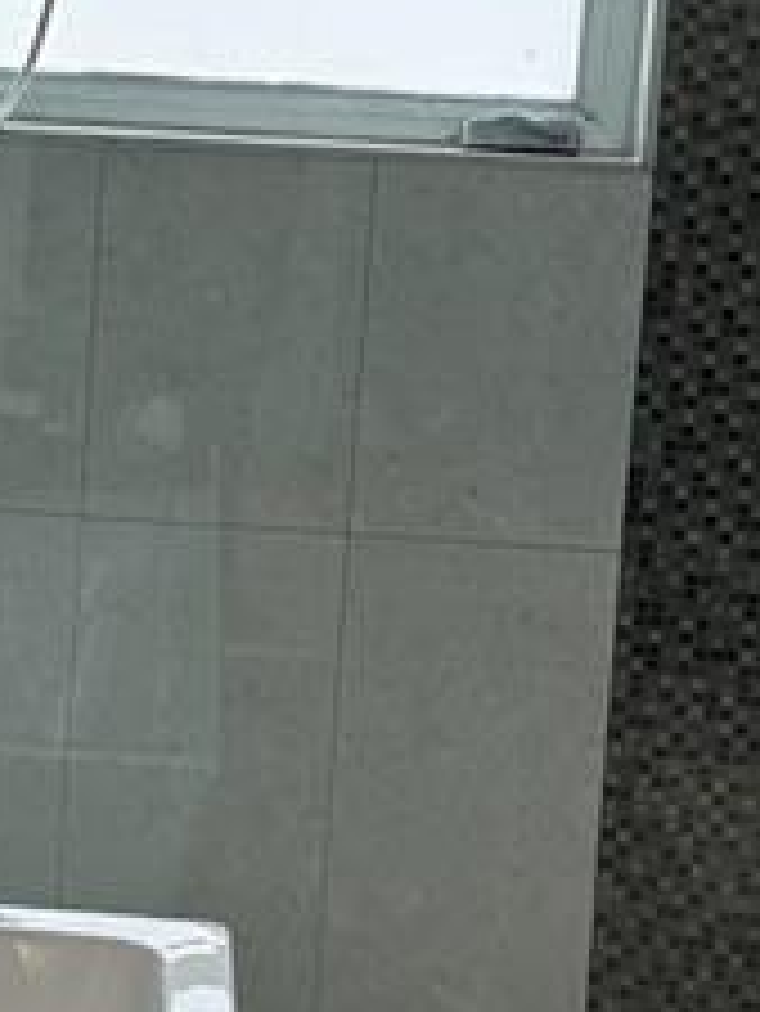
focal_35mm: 128
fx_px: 3743
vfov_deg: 15.4
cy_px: 337
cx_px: -306
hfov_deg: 11.2
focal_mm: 6.86
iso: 125
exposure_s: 1/120
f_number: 1.78
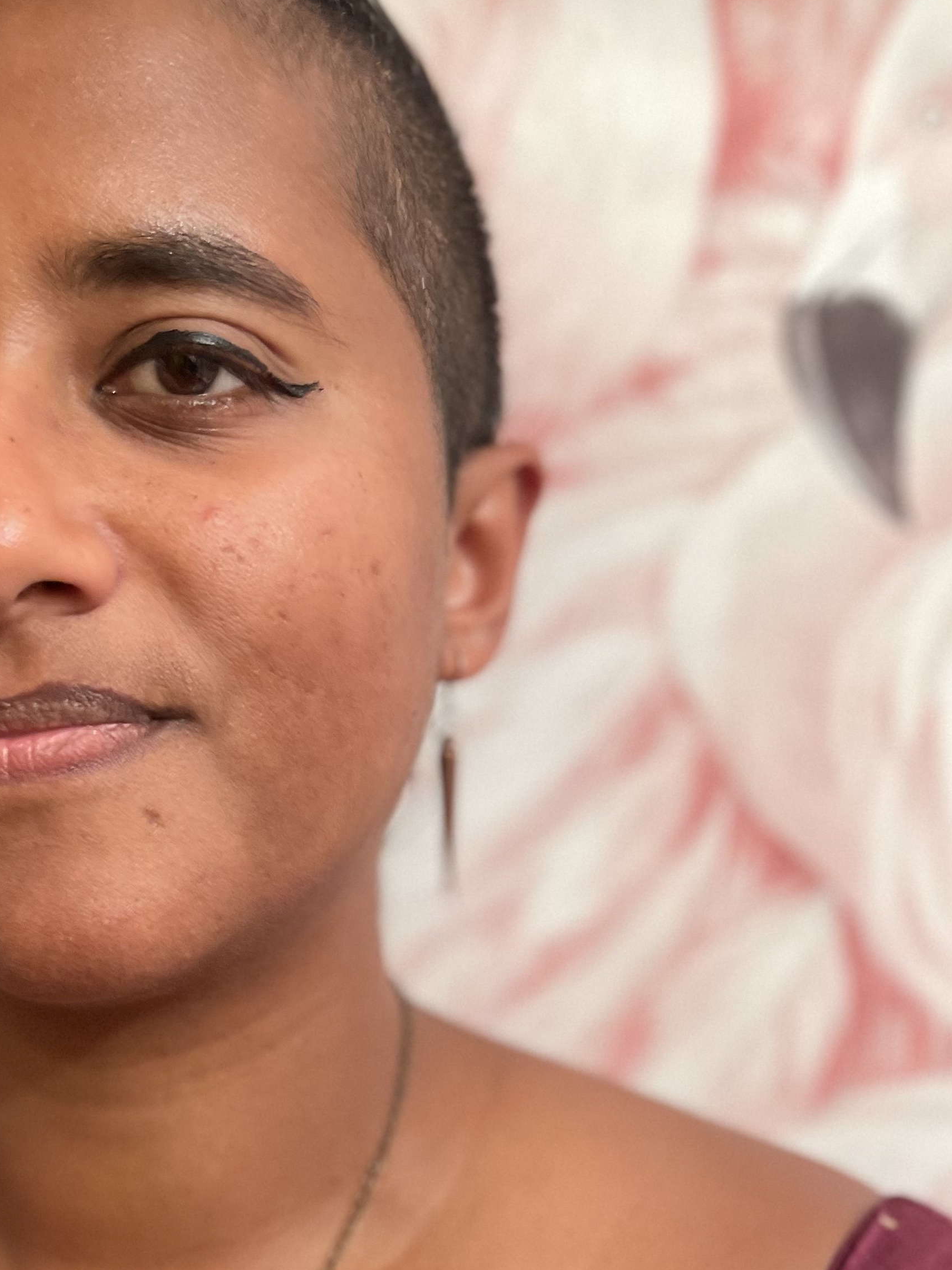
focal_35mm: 46
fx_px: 1687
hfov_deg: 30.4
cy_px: 870
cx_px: 131
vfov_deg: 40.6
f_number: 1.6
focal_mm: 5.1
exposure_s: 1/30
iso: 800
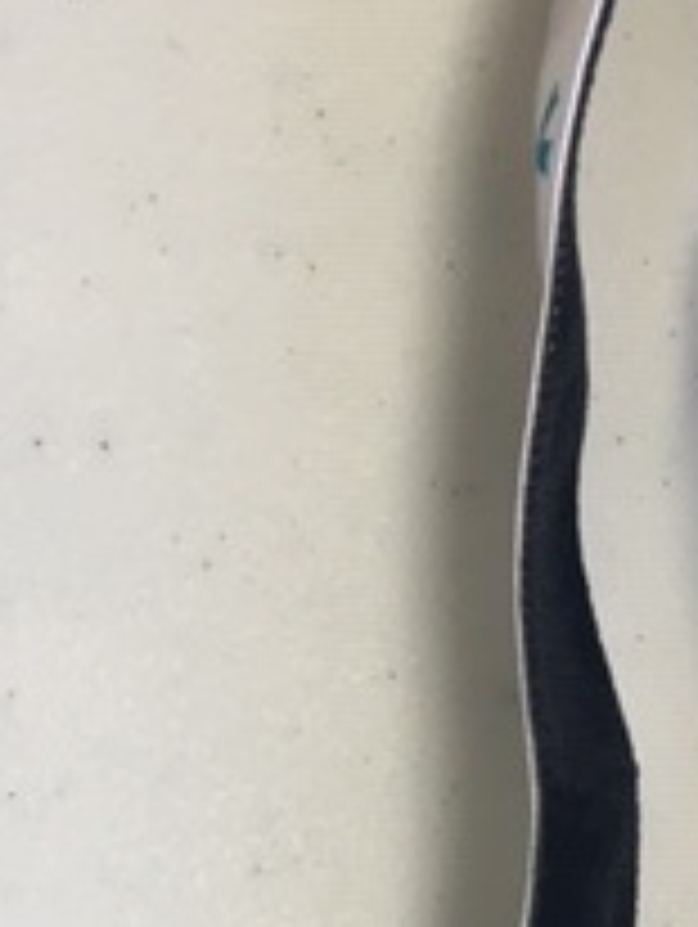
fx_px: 2415
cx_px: 473
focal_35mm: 90
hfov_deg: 16.4
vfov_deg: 21.4
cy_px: 770
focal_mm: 4.15
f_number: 2.2
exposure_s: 1/30
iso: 25
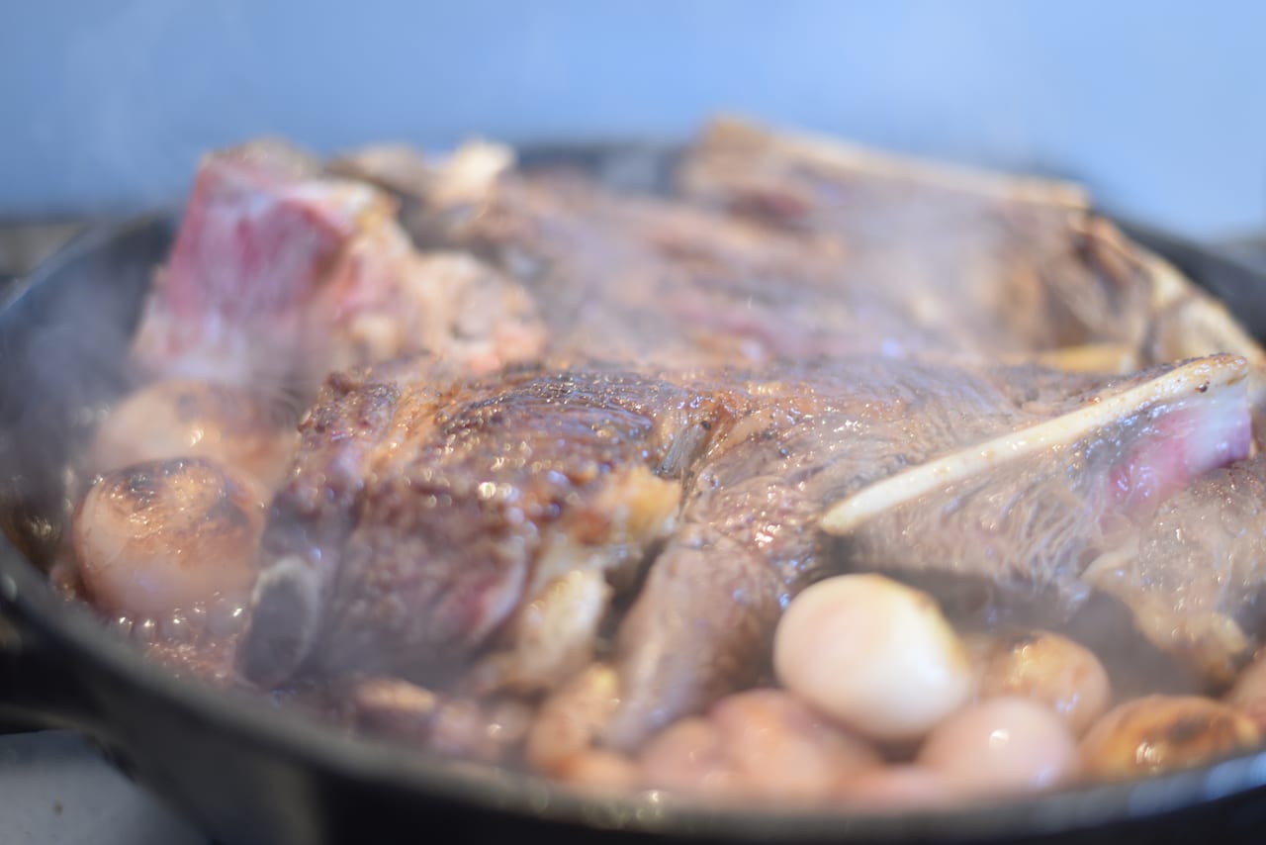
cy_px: 422
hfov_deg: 39.6
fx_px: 1759
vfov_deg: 27.0
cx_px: 633
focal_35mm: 50
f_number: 1.8
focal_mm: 50
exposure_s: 1/60
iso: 1250
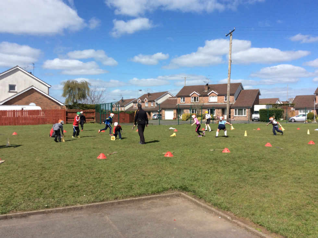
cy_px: 119
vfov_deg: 44.1
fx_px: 294
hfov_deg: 56.9
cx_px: 159
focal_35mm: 32
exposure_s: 1/1733
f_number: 2.4
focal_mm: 3.3
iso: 32
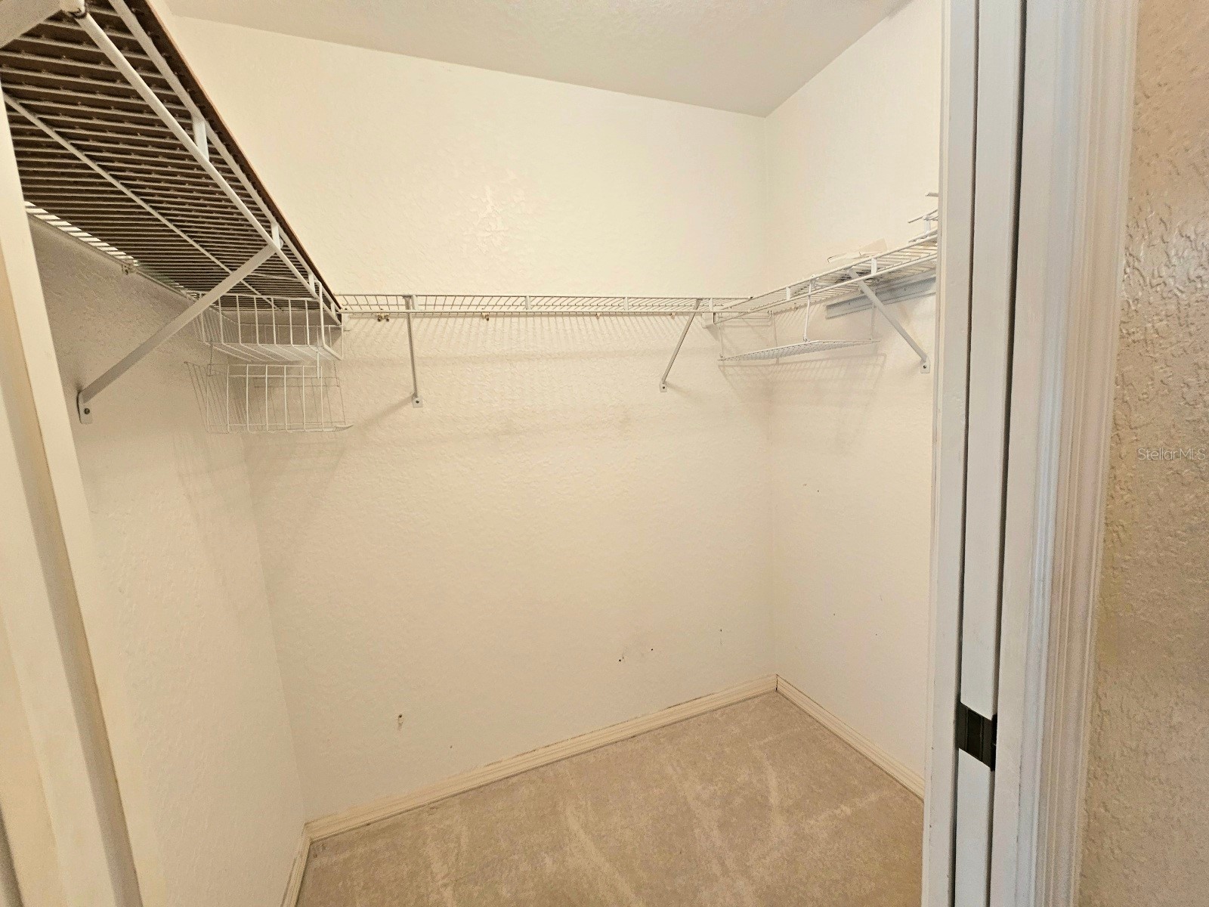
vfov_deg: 89.9
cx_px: 604
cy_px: 454
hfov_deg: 106.2
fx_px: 454
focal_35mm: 13
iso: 125
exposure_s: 1/60.2
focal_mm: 2.2
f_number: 2.2
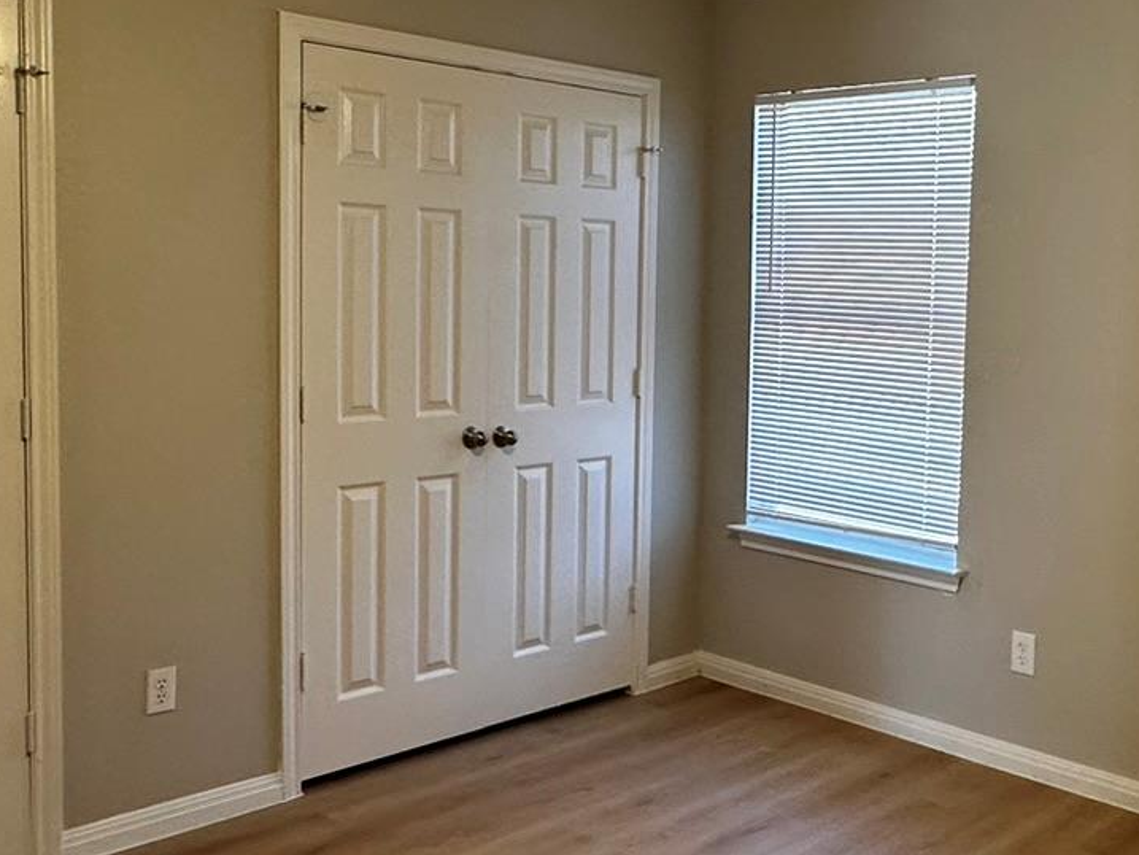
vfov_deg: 35.9
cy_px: 373
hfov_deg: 45.8
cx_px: 793
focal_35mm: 40
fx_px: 1316
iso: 200
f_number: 2.2
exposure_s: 1/60
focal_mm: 2.22
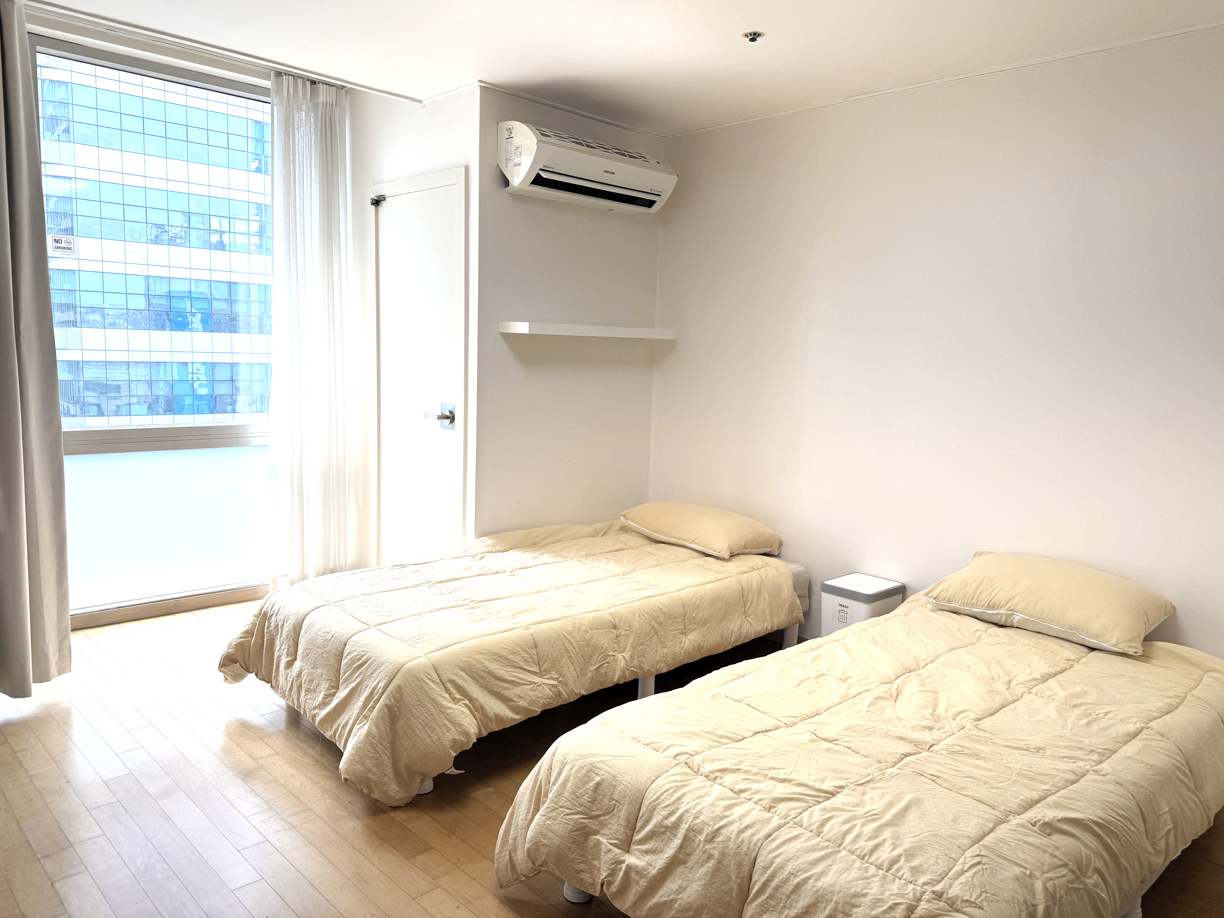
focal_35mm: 24
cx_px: 612
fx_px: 849
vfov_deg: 56.8
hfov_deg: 71.6
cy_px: 459
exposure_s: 1/549
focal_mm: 6.76
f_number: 1.78
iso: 80
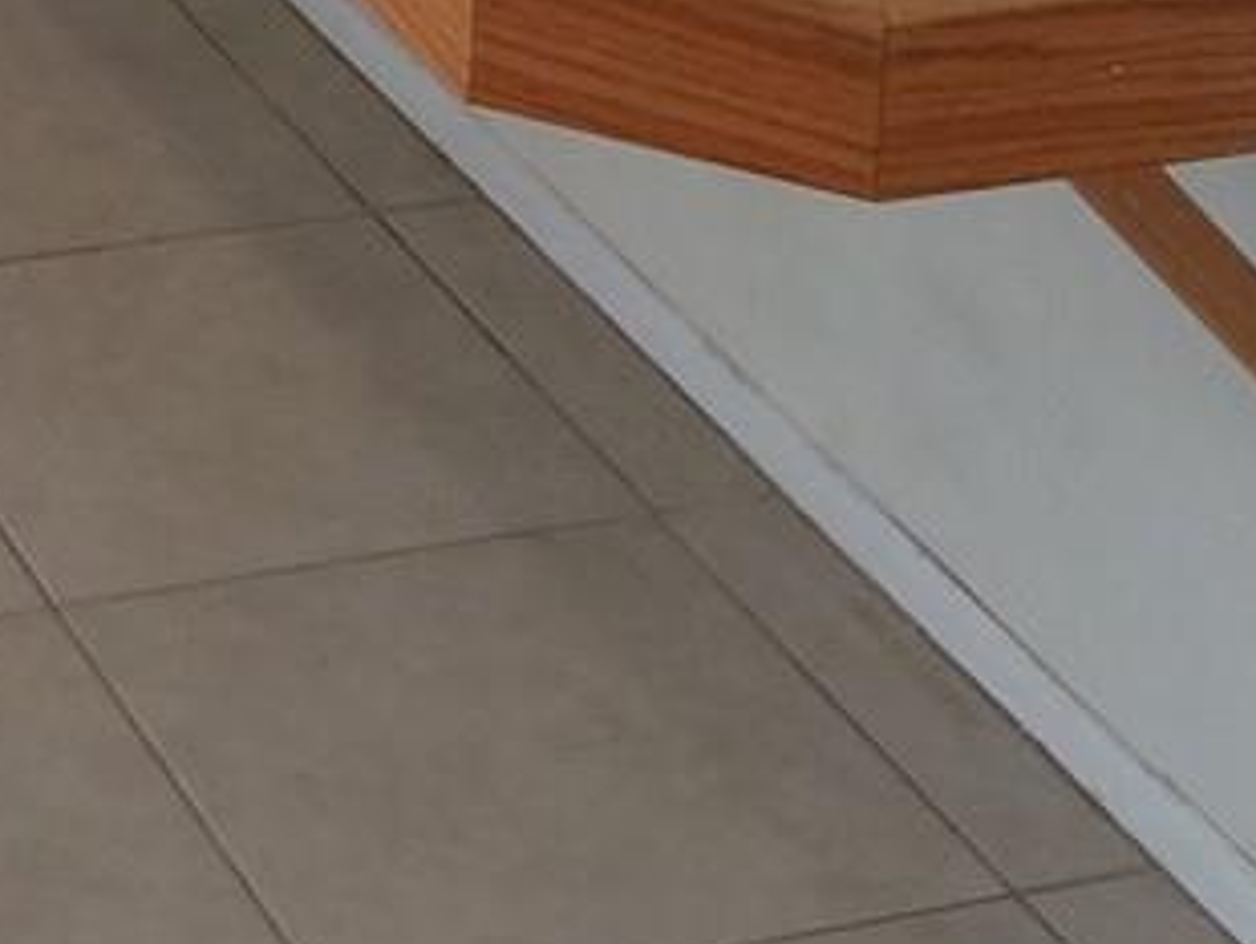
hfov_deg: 14.8
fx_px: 4684
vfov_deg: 10.4
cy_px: -1106
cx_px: -223
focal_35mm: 129
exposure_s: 1/60
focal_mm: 4.69
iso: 200
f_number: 1.8
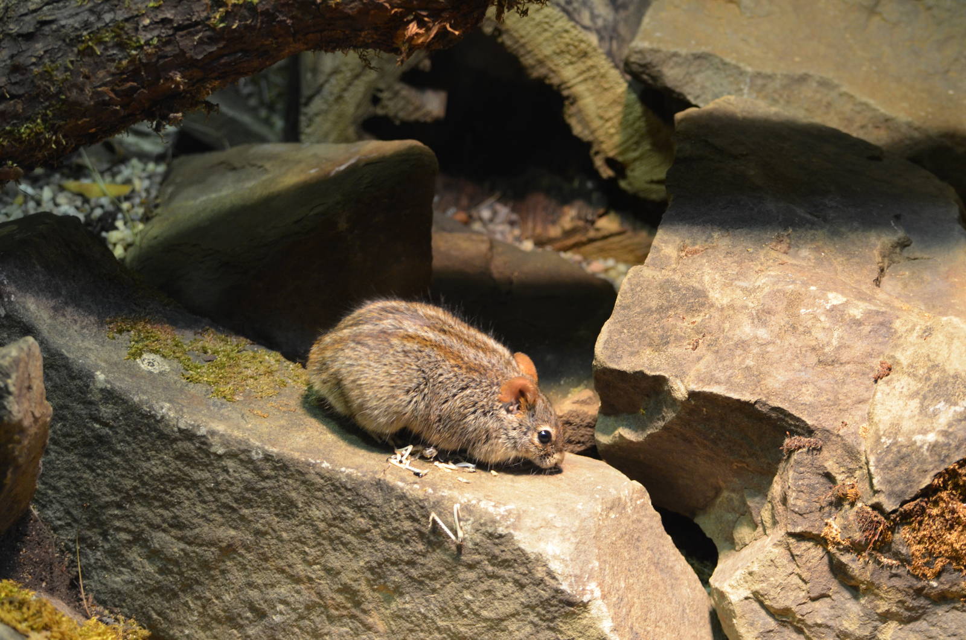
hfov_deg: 19.5
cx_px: 483
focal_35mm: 105
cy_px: 320
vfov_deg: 13.0
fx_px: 2812
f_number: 4.5
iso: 800
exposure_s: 1/60
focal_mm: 70
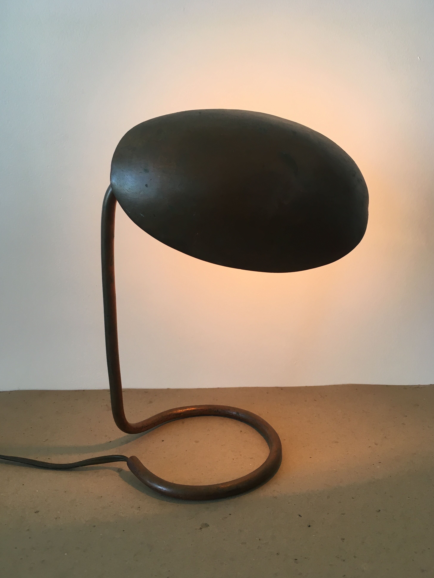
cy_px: 288
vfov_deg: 60.0
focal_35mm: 30
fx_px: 502
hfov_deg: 46.8
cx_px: 220
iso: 25
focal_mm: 4.15
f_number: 2.2
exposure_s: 1/33
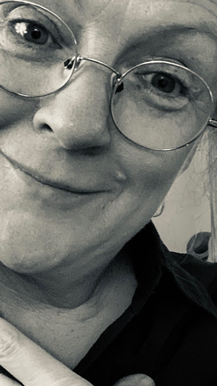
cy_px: 178
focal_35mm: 66
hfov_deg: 18.3
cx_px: 100
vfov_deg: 31.9
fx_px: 675
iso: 640
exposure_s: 1/25
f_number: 2.2
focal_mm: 2.71
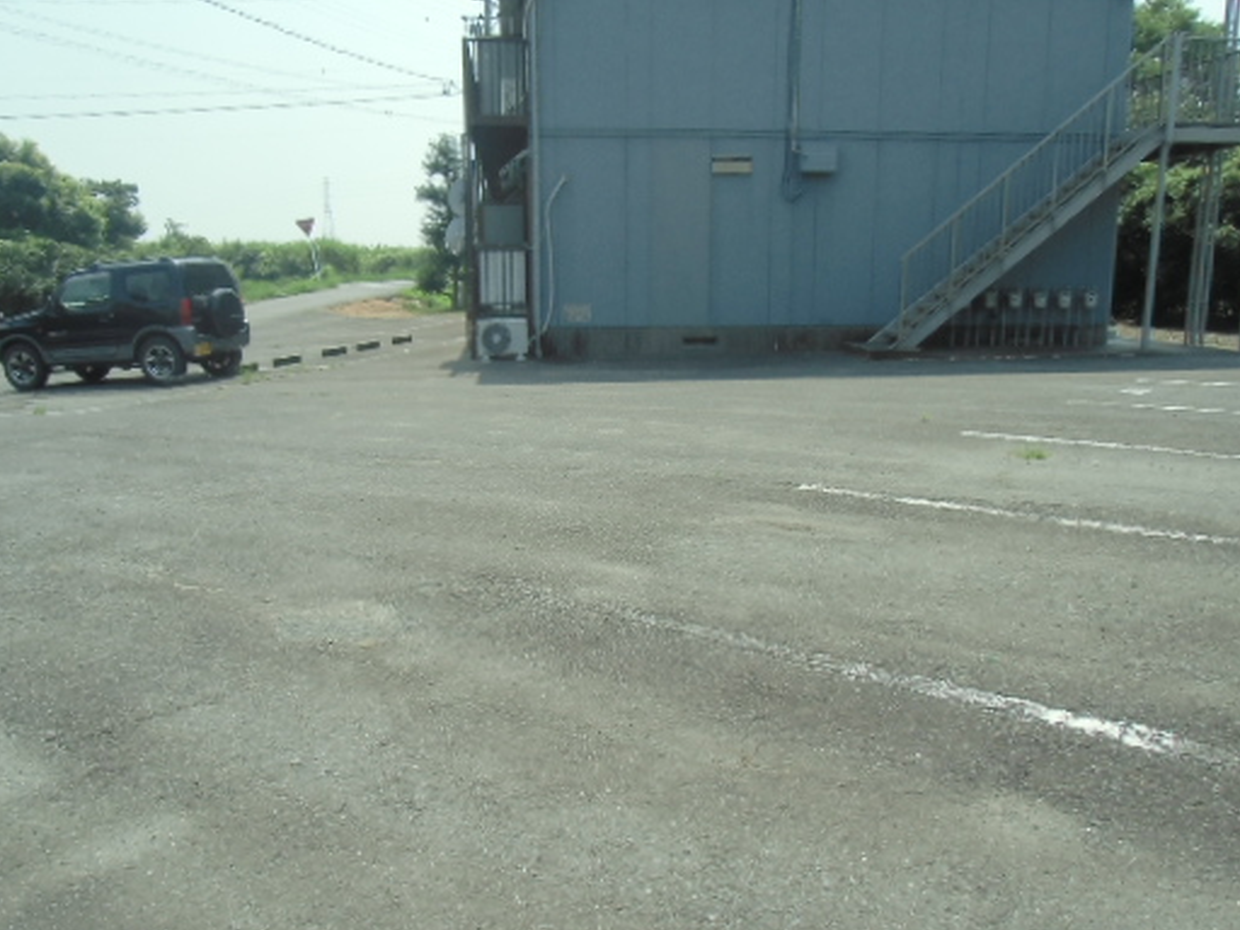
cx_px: 598
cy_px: 496
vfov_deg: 46.8
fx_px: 1075
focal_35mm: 30
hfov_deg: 59.9
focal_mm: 4.24
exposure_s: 1/800
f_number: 3
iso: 64
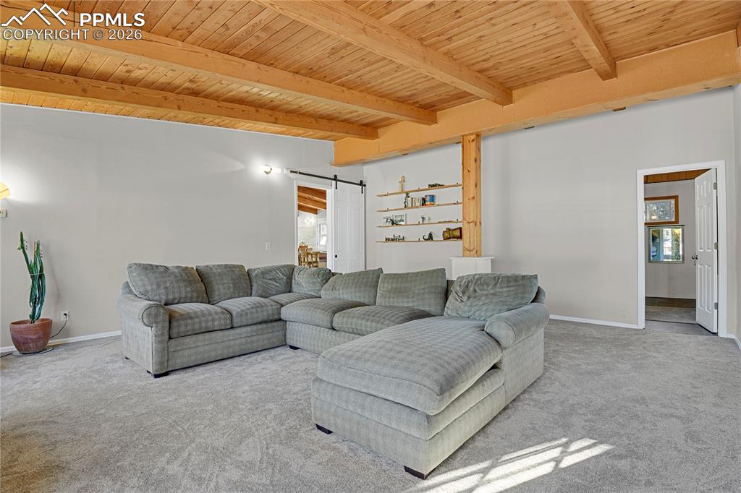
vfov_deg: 70.4
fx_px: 350
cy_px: 246
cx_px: 370
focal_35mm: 17
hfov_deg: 93.3
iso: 250
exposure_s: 3
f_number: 8
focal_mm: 17
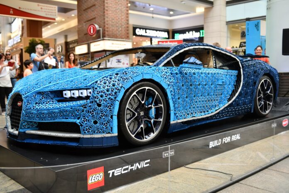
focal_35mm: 38
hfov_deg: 50.7
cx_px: 144
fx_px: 305
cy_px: 96
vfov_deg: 35.1
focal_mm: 38
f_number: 2.8
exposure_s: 1/100
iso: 250
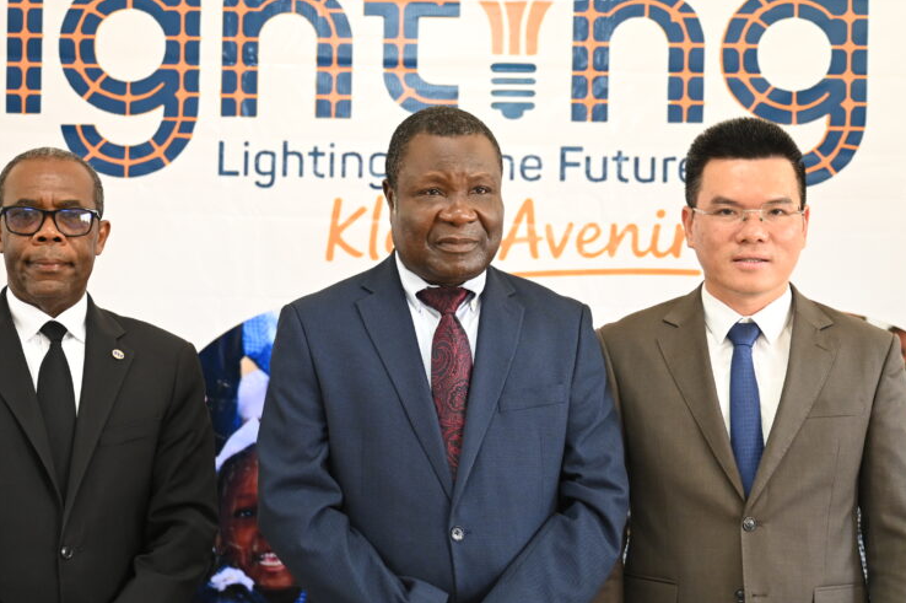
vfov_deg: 20.0
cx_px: 409
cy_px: 325
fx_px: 1710
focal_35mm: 68
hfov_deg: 29.7
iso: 2500
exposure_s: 1/320
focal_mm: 49
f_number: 2.8
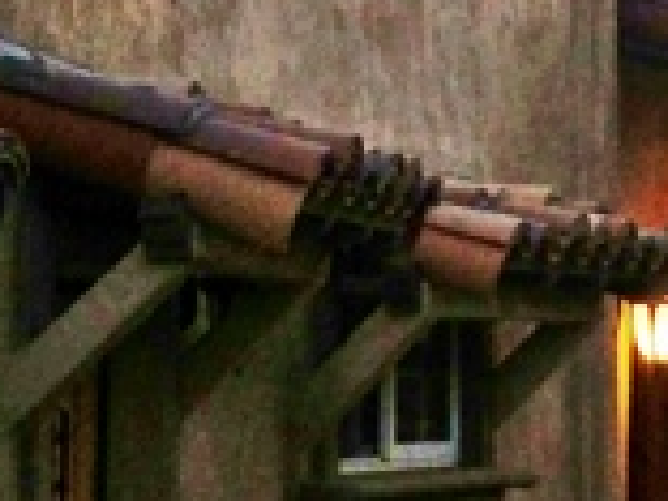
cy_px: 47
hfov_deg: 10.6
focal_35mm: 179
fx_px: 3454
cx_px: 1032
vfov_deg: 8.3
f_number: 2.4
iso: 80
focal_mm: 4.28
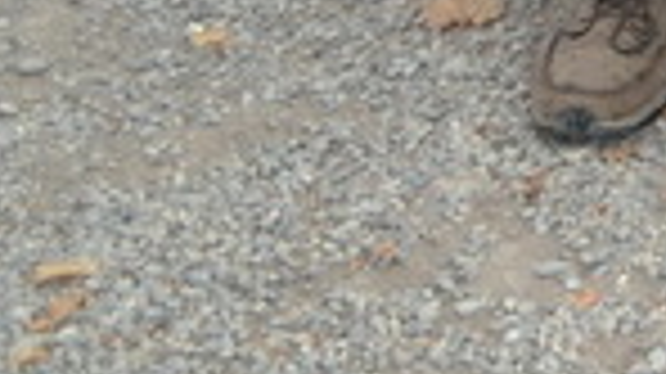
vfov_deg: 4.6
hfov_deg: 7.8
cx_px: 1994
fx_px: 4235
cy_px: -1106
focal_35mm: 240
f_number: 3.8
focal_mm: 22
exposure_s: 1/640
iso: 400
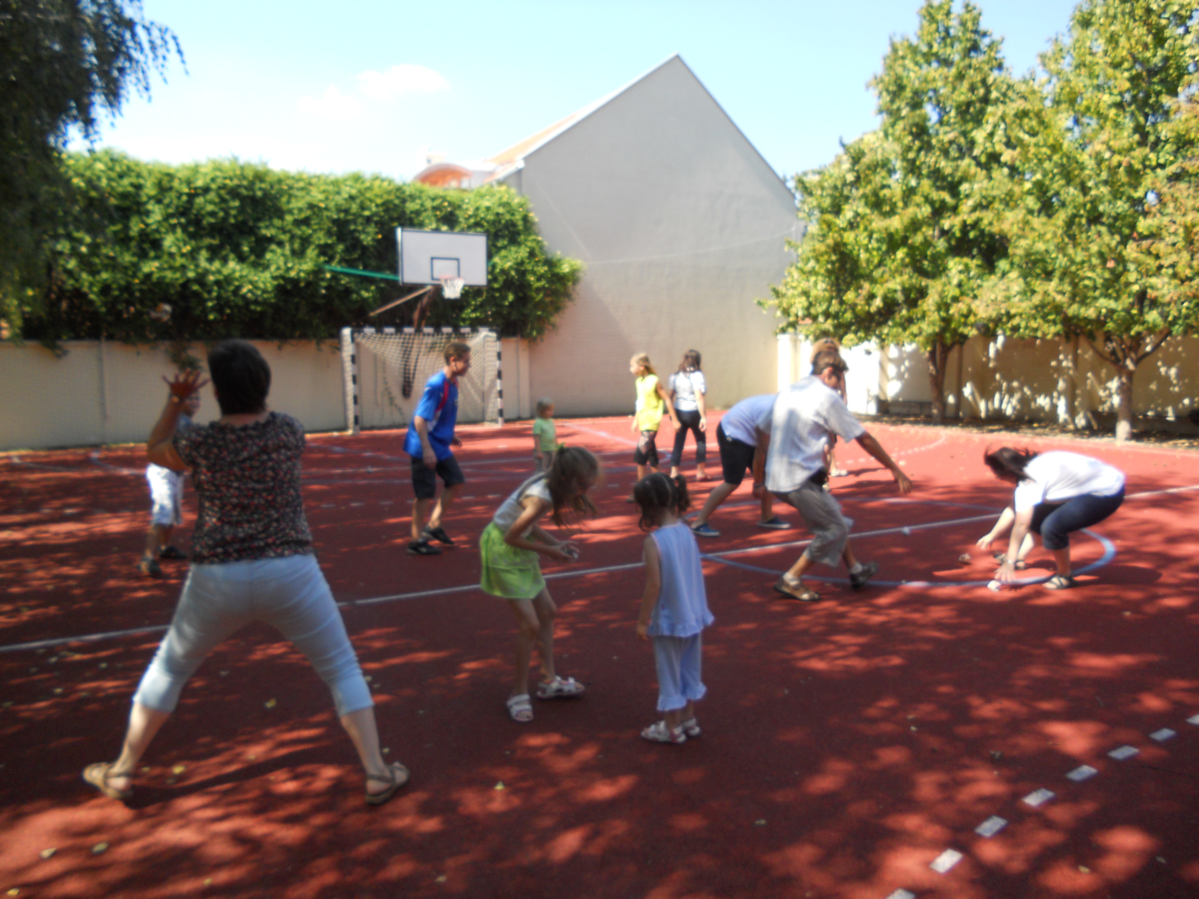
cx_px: 600
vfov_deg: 51.4
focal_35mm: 27
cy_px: 450
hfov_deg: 65.3
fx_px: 935
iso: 80
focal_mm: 4.9
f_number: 3.2
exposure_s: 1/320
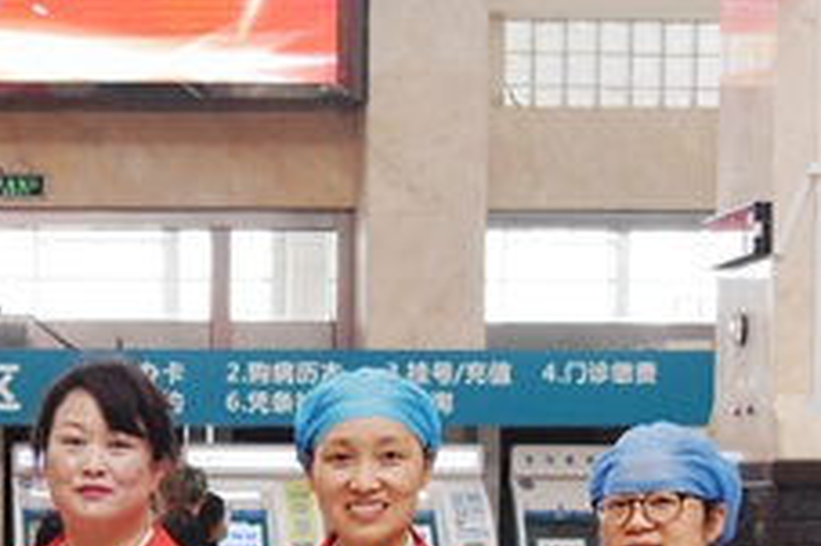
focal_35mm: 127
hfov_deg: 15.8
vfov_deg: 10.6
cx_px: -33
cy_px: 694
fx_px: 2894
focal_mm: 36
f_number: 7.1
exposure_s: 1/200
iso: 3200
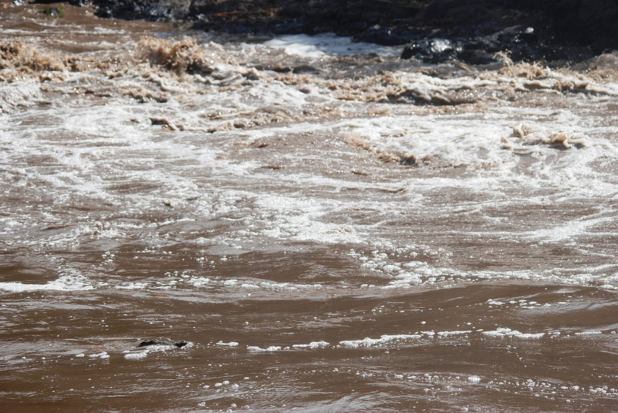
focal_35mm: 225
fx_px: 3867
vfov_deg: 6.1
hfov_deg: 9.1
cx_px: 309
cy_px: 206
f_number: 5
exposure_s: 1/1250
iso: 200
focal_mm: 150
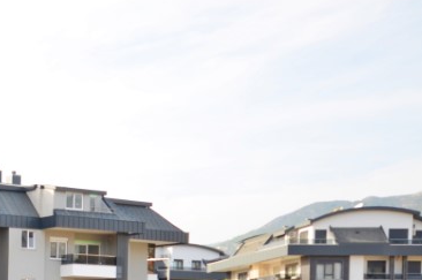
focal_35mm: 76
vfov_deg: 17.1
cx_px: -119
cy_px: 335
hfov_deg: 23.7
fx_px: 890
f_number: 5.6
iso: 100
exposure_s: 1/125
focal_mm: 16
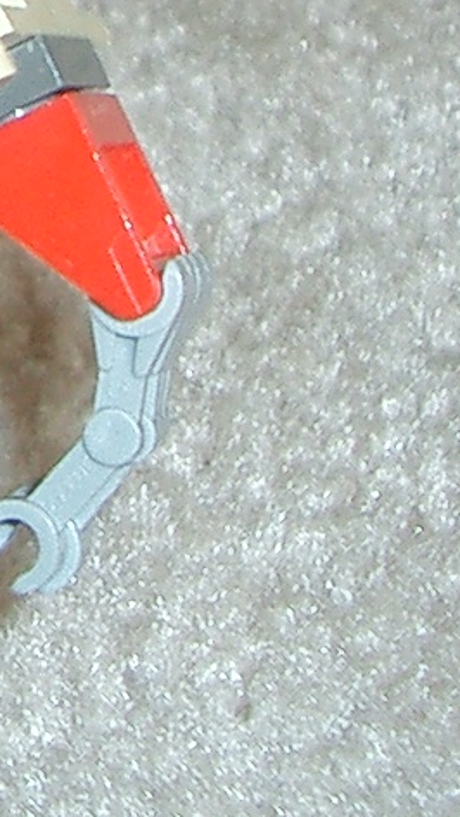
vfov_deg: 12.5
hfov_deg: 6.9
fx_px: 3579
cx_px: -707
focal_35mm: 165
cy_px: -342
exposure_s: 1/40
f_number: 2.6
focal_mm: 5.8
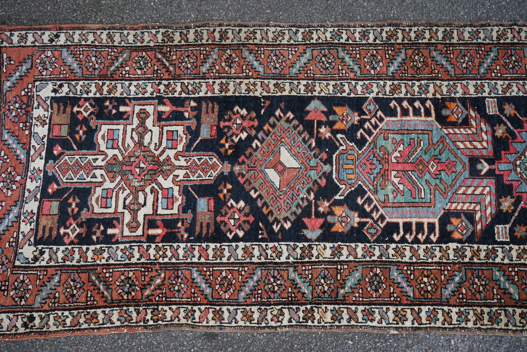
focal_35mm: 35
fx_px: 512
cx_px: 264
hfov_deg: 54.4
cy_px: 176
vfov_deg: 37.9
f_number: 7.1
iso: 400
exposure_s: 1/60
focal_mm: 35
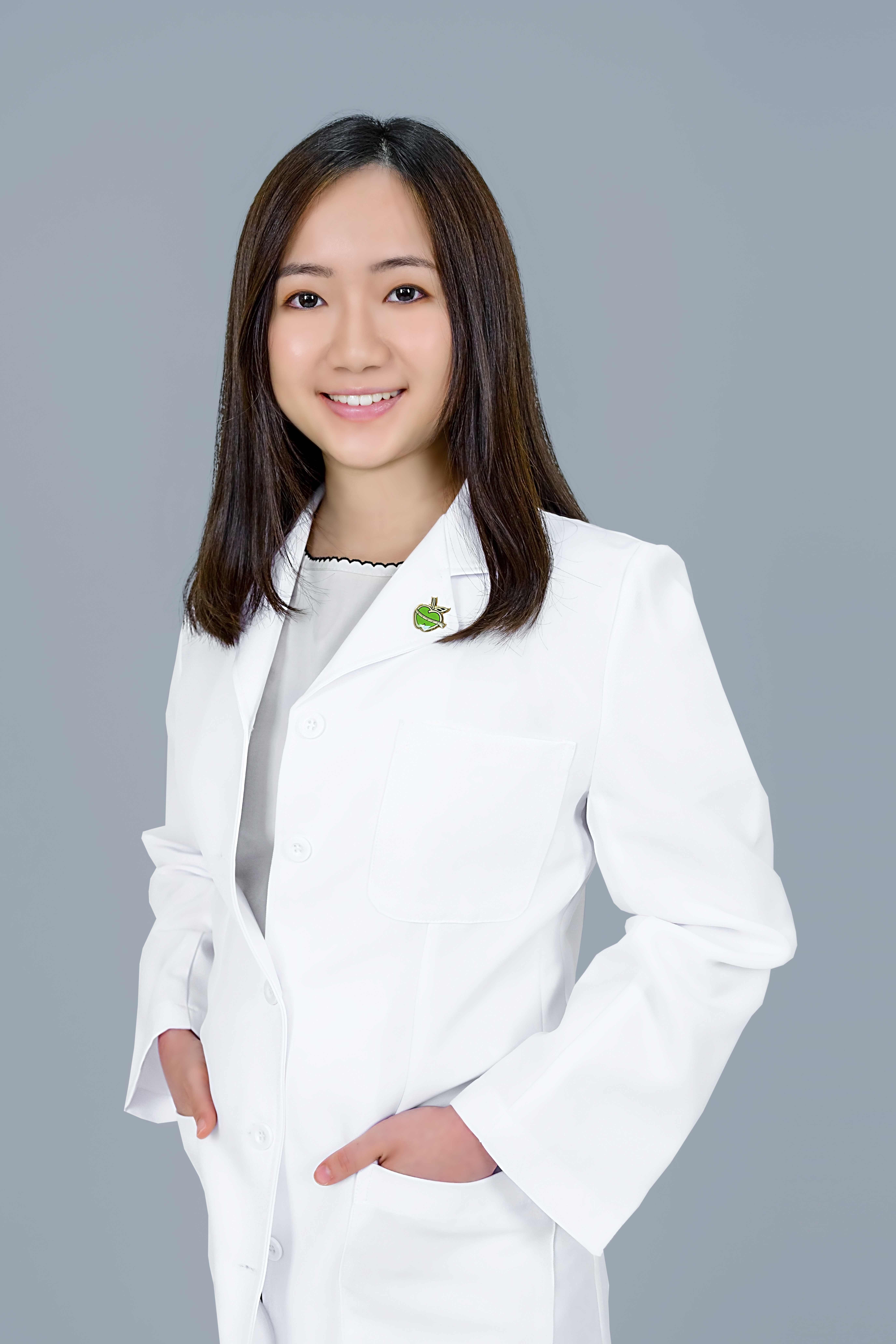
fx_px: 1493
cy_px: 672
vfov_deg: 48.5
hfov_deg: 33.4
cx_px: 448
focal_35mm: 40
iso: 800
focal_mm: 40
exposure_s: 1/200
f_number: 5.6
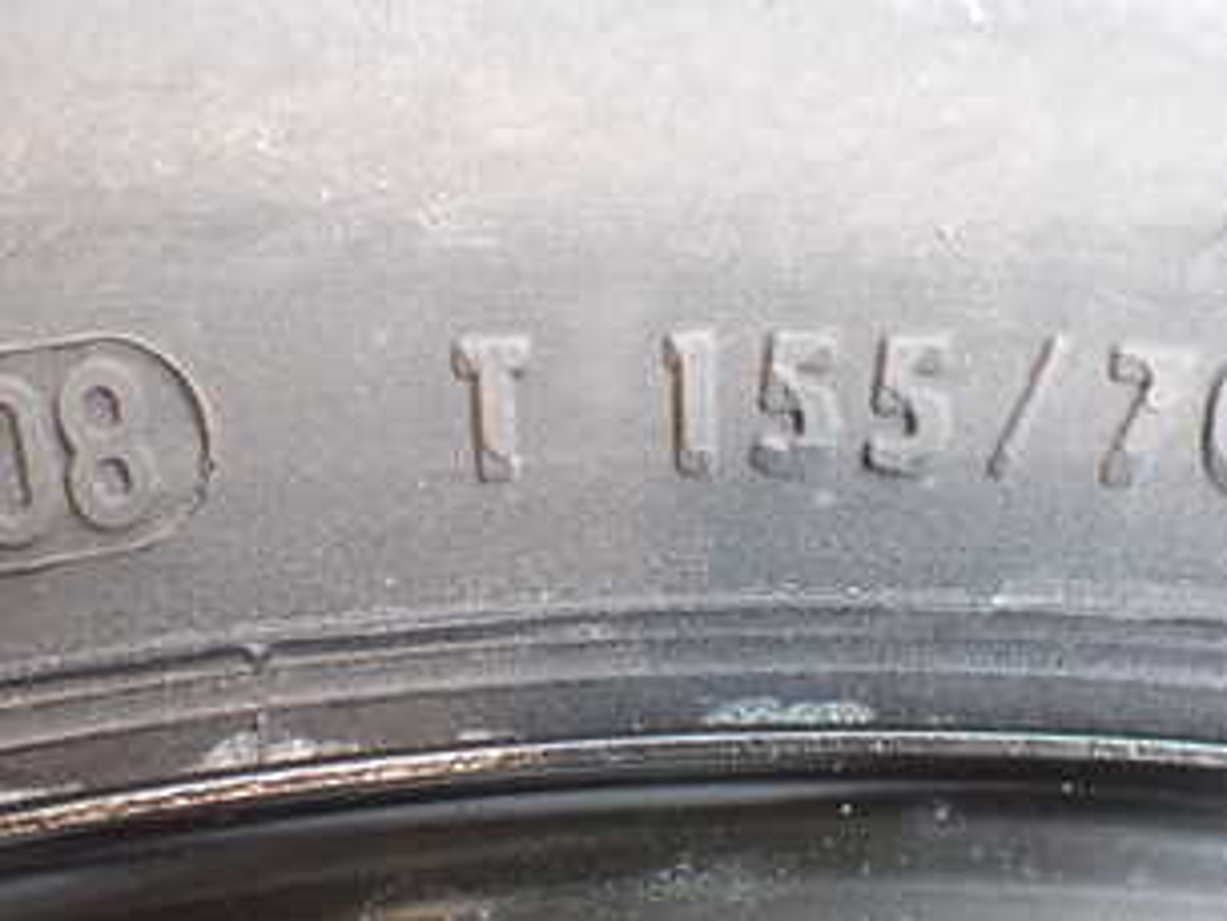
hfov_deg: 32.6
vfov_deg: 24.8
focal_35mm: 59
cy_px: 422
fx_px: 2092
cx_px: 692
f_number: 2.3
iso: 800
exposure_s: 1/30
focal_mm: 5.4
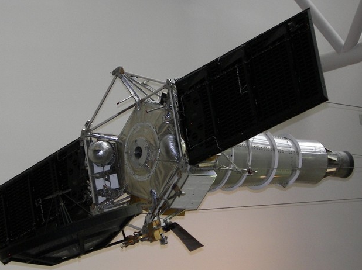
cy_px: 139
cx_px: 175
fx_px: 1191
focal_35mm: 114
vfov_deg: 13.0
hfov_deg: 17.3
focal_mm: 18.3
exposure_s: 1/40
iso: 100
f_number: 3.2
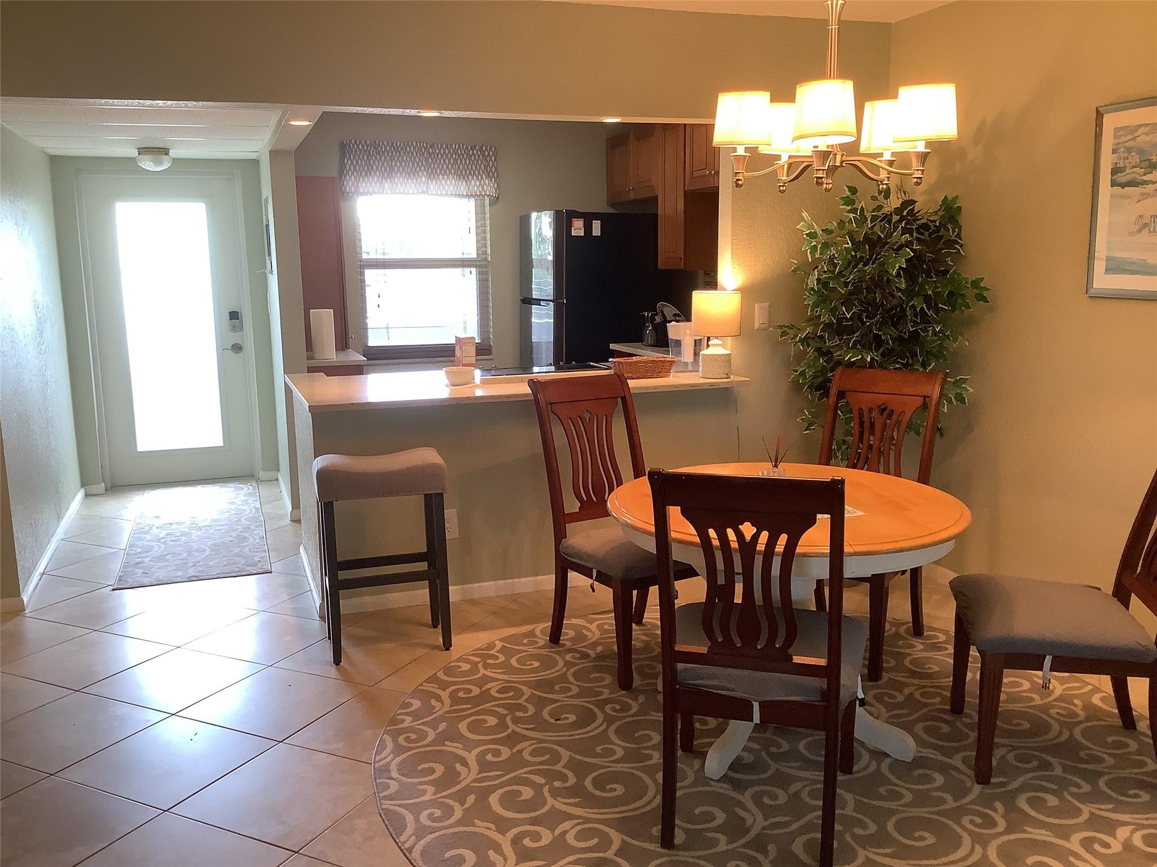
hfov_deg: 58.4
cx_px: 578
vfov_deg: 45.4
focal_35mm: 31
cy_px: 434
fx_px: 1036
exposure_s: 1/50
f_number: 2.4
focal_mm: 3.3
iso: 100
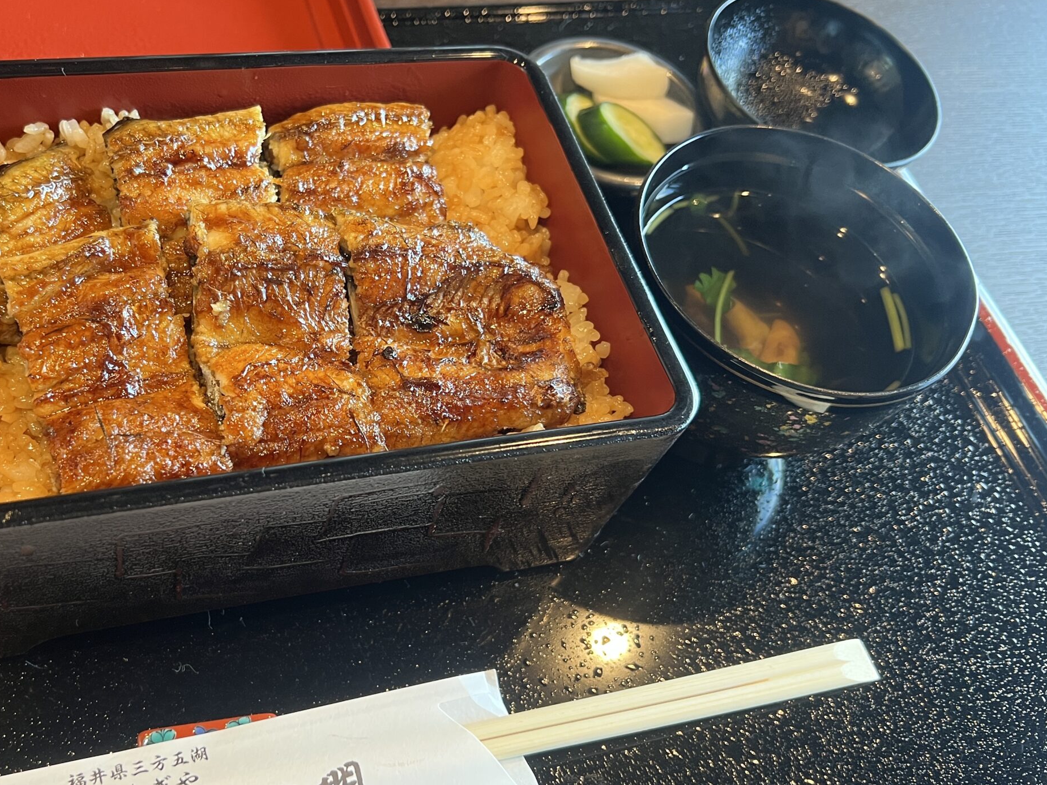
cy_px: 450
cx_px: 347
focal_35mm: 36
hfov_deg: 50.4
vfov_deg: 39.6
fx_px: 1089
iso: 160
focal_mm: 5.7
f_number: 1.5
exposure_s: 1/60
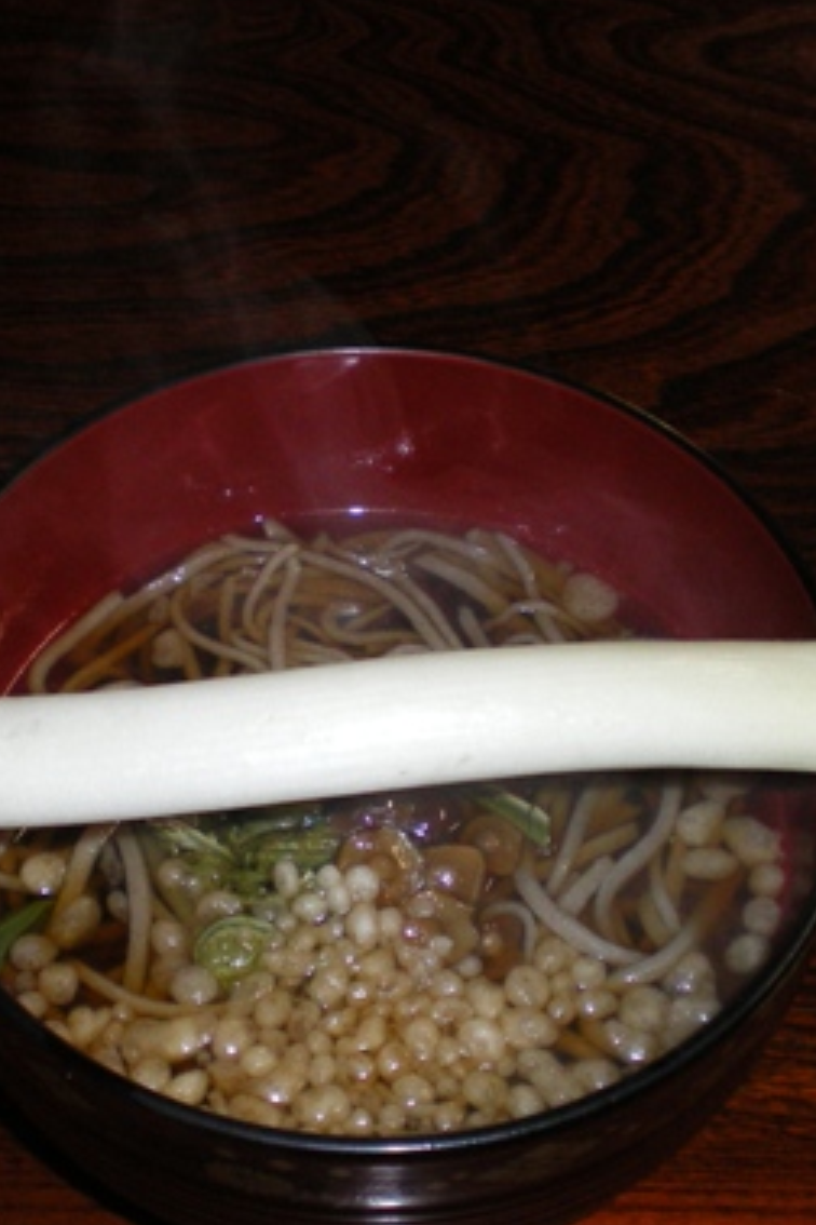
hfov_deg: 20.3
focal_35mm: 67
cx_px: 356
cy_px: 616
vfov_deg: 30.1
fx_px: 2278
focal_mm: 6.3
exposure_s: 1/50
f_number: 3.1
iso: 200
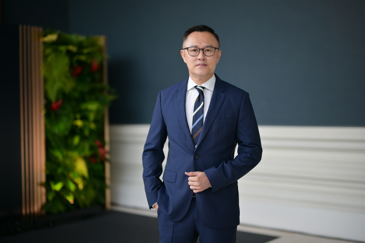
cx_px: 182
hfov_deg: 39.6
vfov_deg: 27.0
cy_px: 122
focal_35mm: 50
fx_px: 507
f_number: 1.2
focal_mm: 50
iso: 125
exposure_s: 1/1000
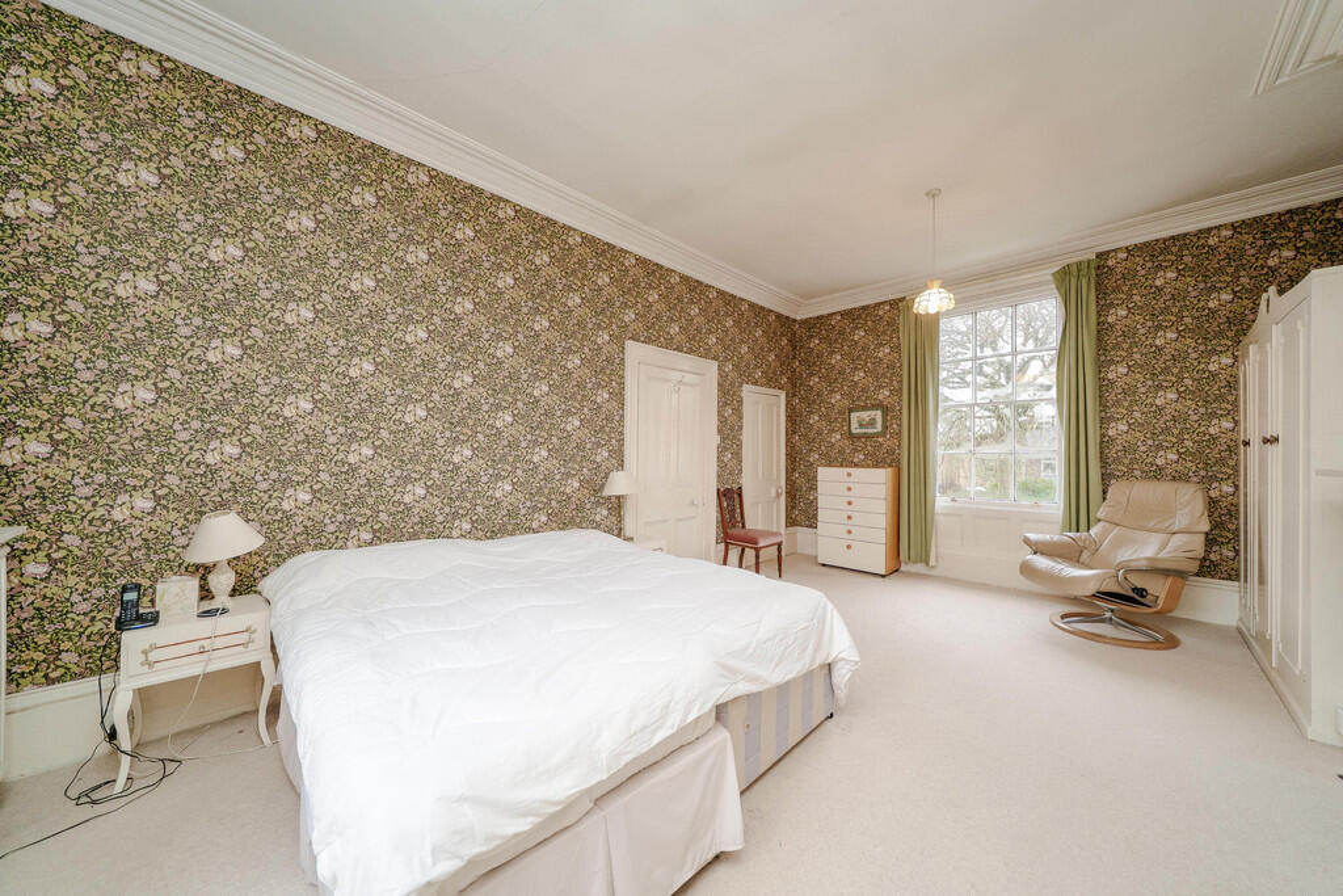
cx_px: 672
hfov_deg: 112.6
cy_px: 448
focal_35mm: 12
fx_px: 448
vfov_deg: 90.0
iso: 500
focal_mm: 12
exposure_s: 1/60
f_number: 4
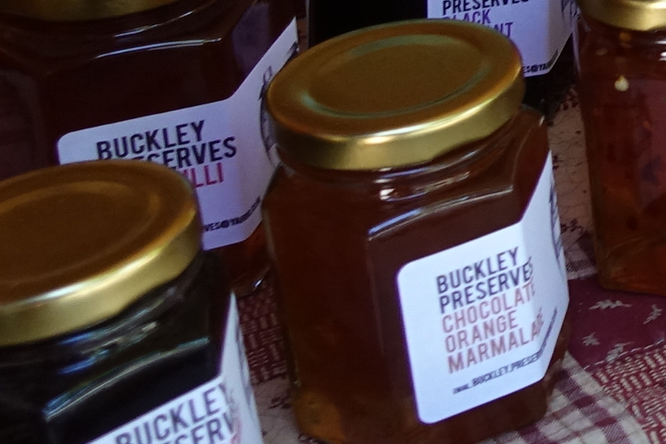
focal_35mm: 116
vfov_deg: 11.1
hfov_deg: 14.8
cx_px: 1280
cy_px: -333
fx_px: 2146
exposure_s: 1/160
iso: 320
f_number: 2.8
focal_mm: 8.8
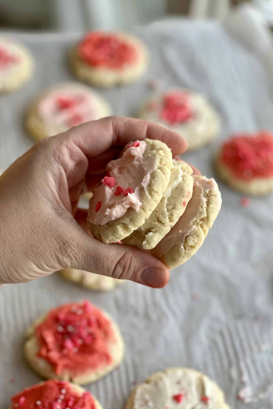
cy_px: 203
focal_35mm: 81
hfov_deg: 16.9
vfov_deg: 25.1
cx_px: 140
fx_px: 921
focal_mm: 9
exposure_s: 1/121
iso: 50
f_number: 2.8
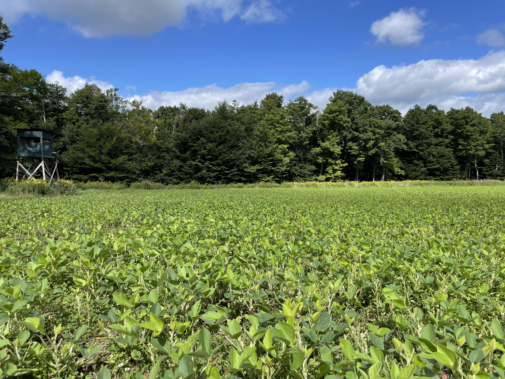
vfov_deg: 53.1
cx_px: 252
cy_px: 190
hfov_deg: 67.3
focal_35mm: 26
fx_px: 379
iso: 32
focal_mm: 4.2
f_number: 1.6
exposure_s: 1/2747
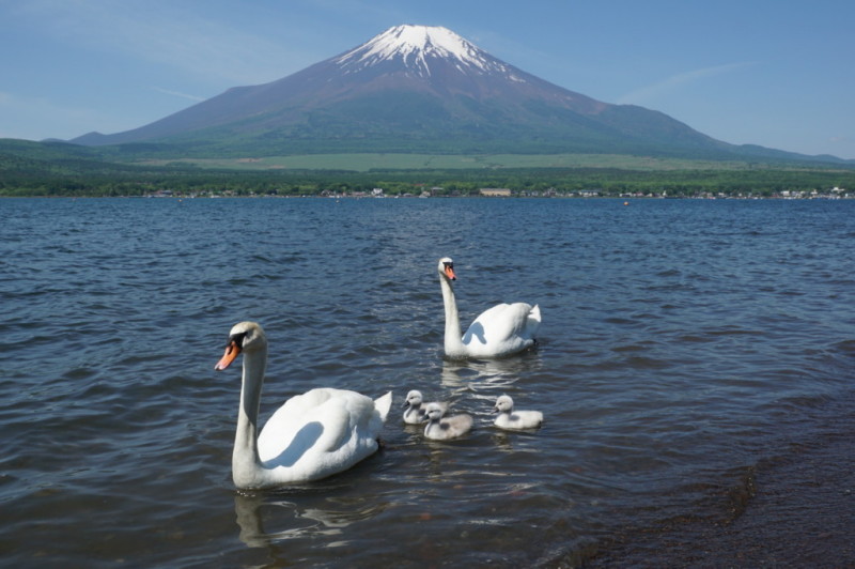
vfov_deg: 36.8
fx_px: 854
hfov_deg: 53.2
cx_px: 428
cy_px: 284
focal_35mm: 36
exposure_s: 1/200
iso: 200
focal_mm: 24
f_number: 13
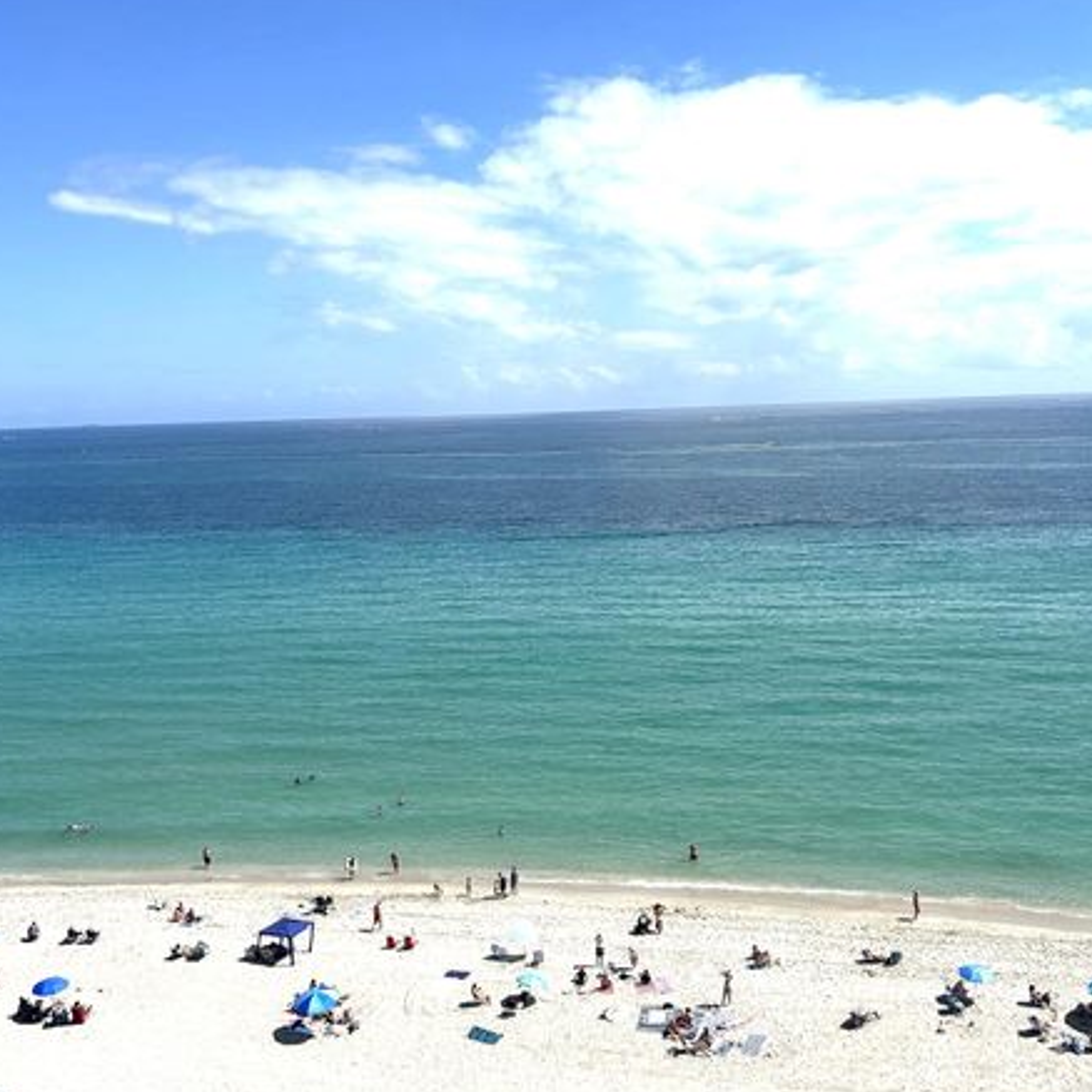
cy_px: 557
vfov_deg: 47.2
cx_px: 606
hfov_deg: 47.1
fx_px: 1249
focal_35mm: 35
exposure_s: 1/9434
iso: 50
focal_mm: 5.7
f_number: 1.5
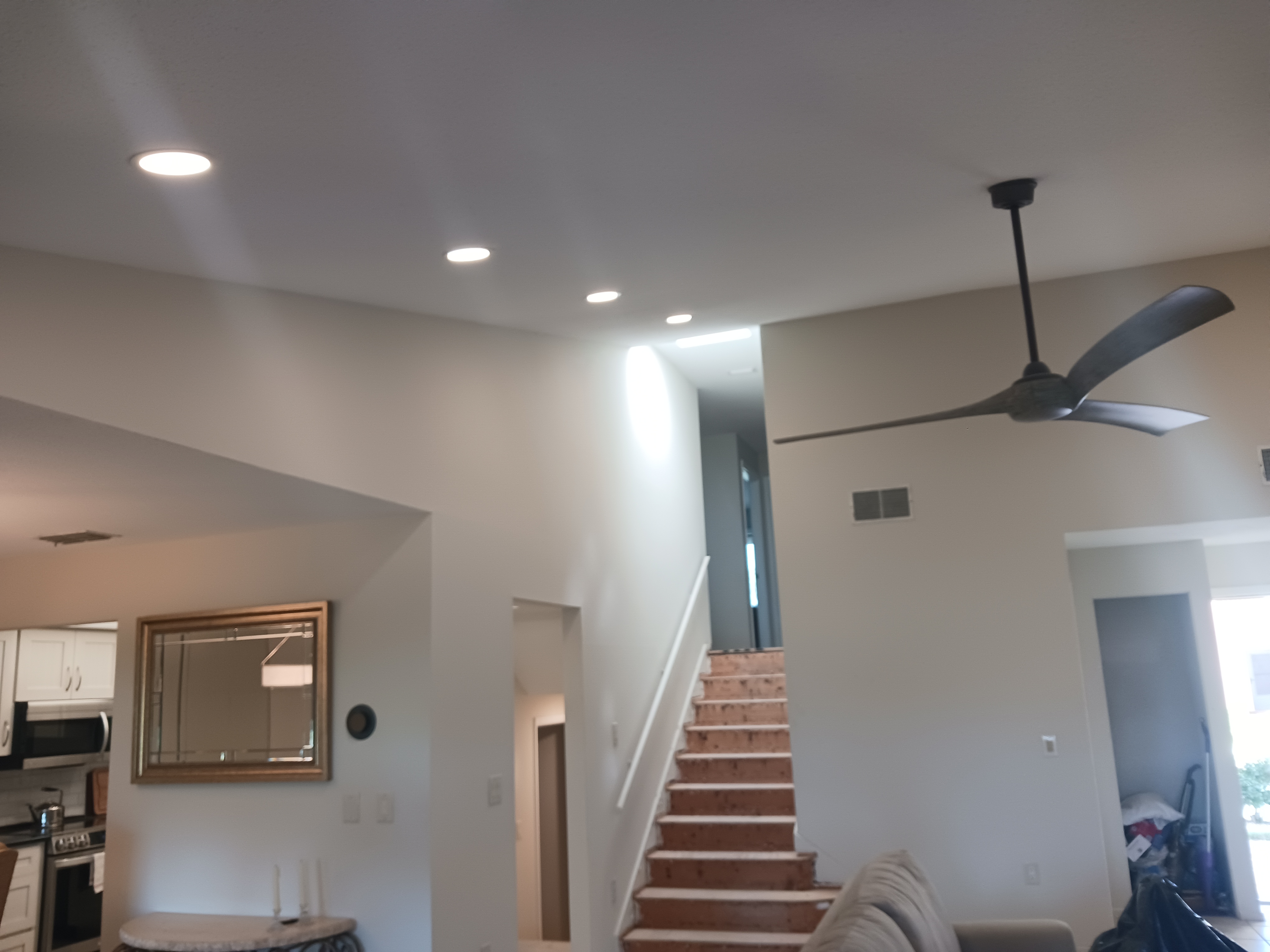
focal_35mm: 27
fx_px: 991
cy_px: 476
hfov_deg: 65.3
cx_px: 635
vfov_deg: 51.4
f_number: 1.8
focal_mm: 4
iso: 200
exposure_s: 1/50
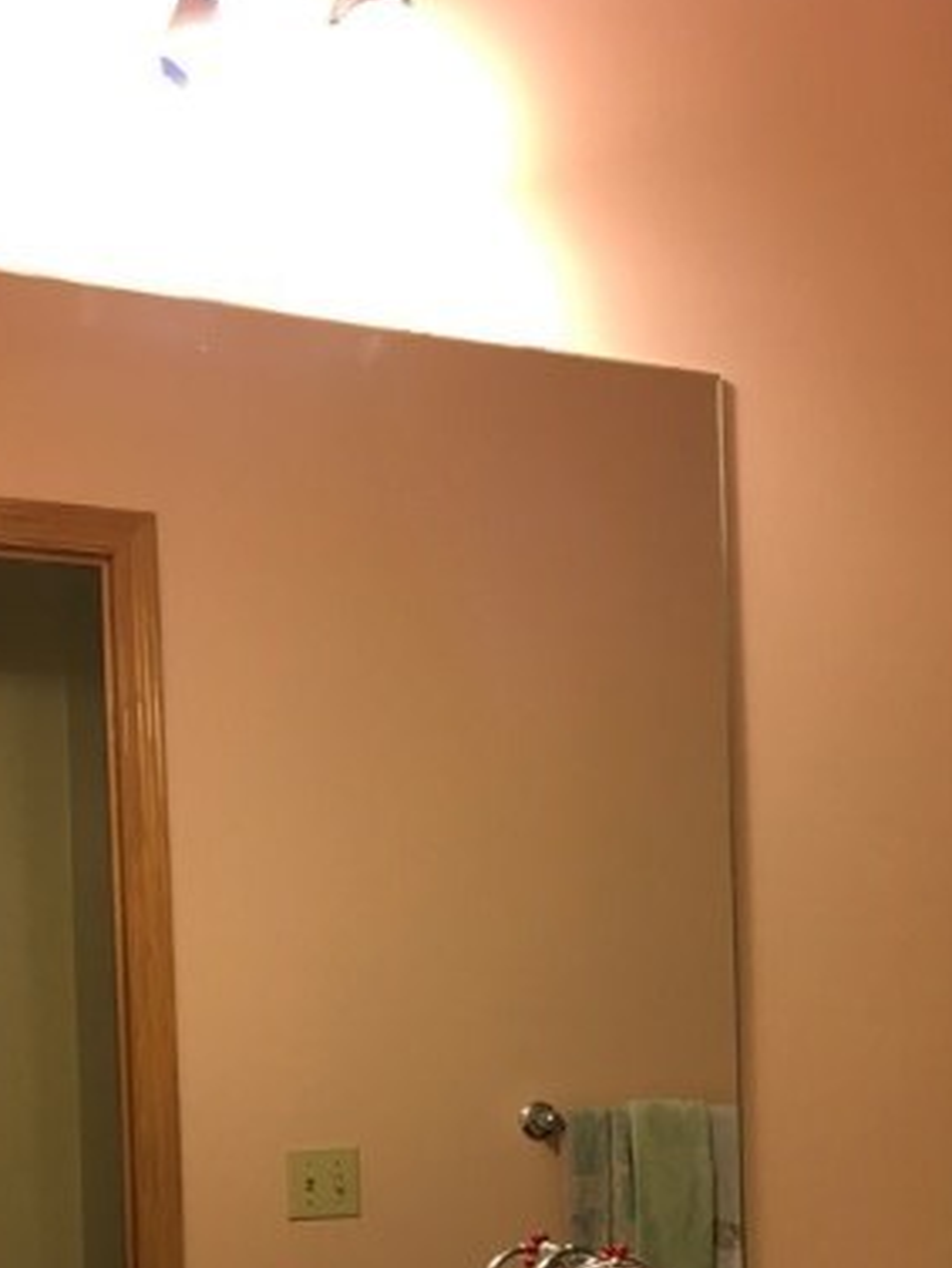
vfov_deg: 31.1
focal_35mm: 59
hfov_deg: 24.3
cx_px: 814
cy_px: 1160
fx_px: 2162
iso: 25
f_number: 2.2
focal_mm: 4.15
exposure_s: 1/30
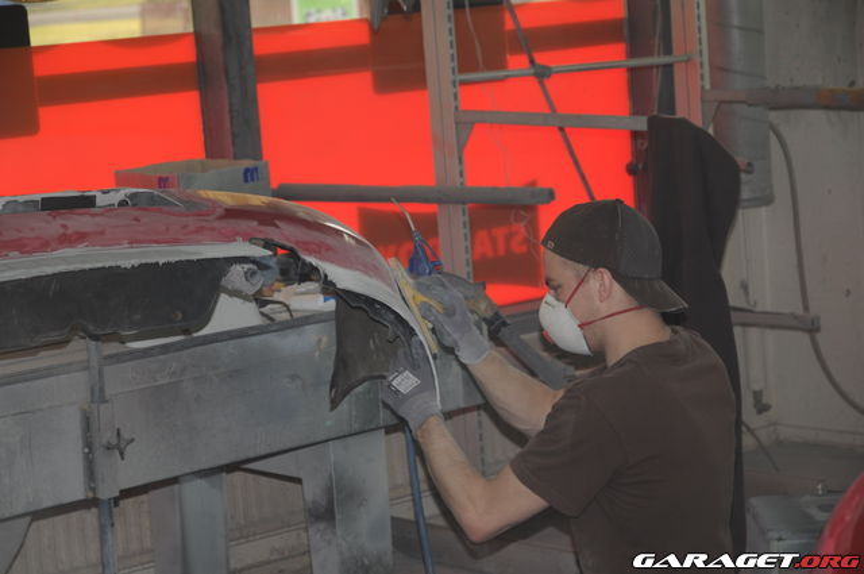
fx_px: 2517
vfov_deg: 13.0
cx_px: 432
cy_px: 287
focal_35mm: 105
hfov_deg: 19.5
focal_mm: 70
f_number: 4.5
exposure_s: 1/60
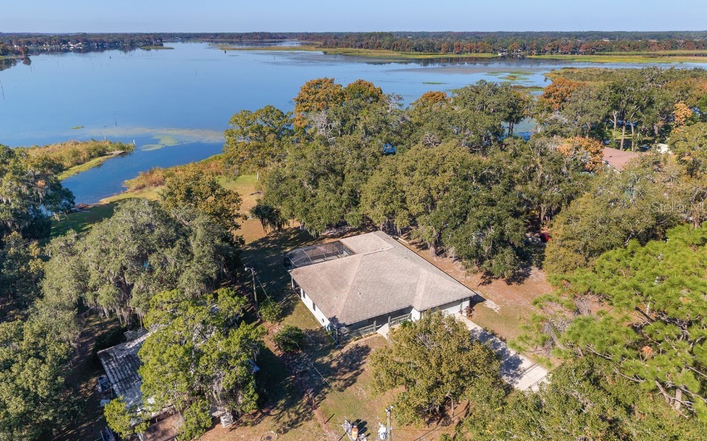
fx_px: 501
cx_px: 357
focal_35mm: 26
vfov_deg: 47.6
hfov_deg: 70.4
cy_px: 206
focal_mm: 8.67
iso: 180
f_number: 1.8
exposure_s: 1/2500
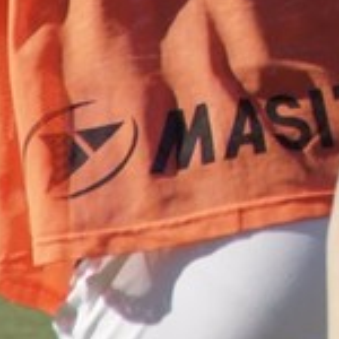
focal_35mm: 1561
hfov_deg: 1.1
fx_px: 17295
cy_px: -388
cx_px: 1044
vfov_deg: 1.1
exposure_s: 1/500
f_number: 9
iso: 200
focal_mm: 180
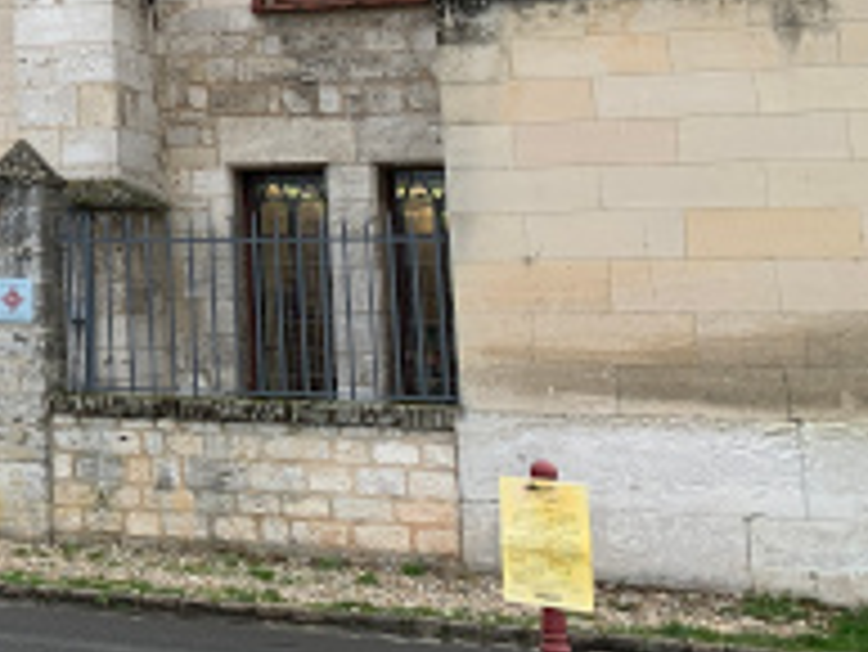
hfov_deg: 22.7
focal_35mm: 78
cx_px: -211
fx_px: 1957
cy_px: -110
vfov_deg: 18.1
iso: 25
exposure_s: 1/122
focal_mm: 4.25
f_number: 1.8
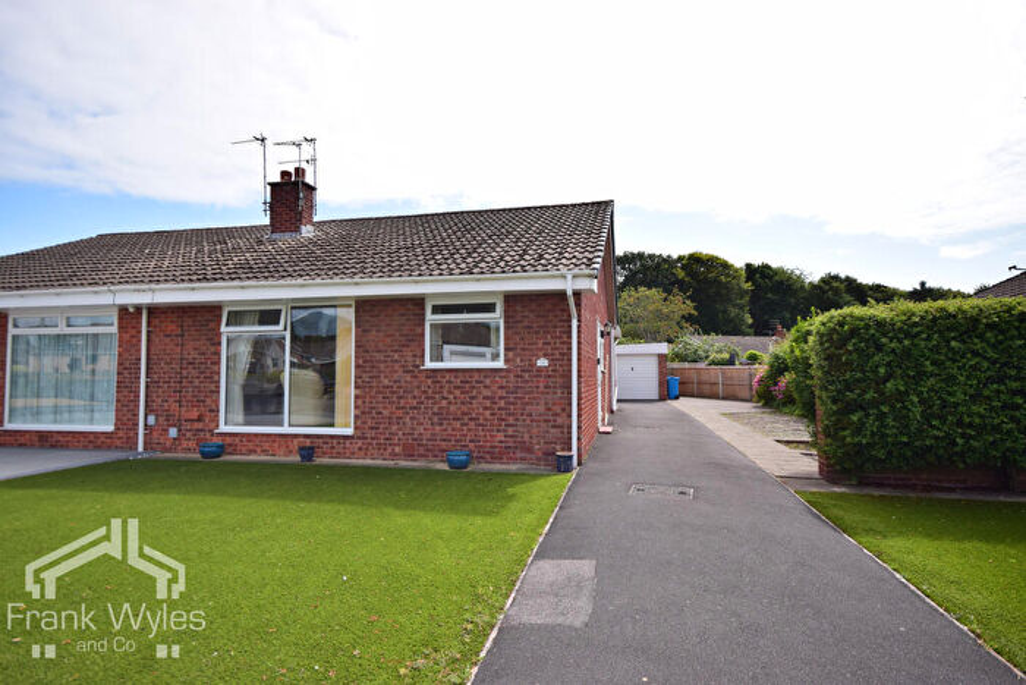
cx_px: 513
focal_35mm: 20
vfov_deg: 63.2
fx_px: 556
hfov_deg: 85.4
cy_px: 342
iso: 320
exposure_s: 1/1000
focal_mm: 13
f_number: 9
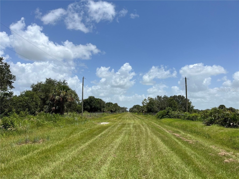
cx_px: 120
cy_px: 90
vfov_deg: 53.1
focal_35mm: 26
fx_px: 180
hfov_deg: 67.3
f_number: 1.6
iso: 50
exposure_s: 1/5556
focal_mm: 5.1
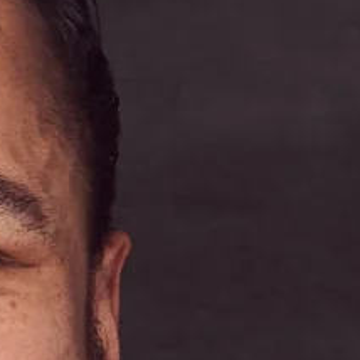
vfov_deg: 2.0
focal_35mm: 856
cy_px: 1022
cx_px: -160
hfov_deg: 2.0
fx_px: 10072
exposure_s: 1/180
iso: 200
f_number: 8
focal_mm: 56
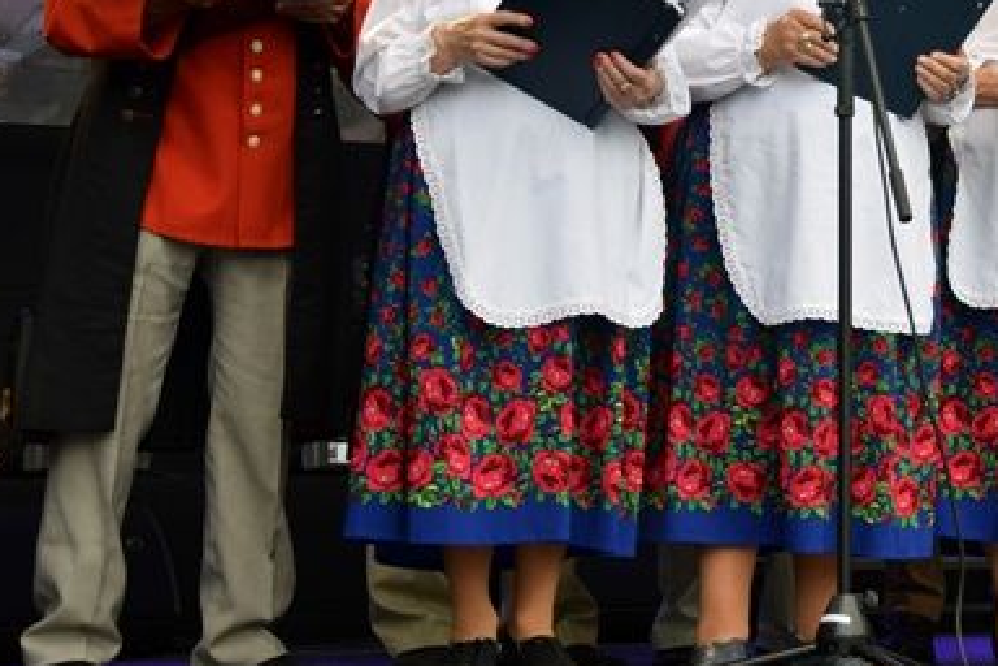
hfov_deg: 16.1
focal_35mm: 123
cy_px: -18
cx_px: 1115
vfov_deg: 11.0
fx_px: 3414
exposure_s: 1/100
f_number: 4.5
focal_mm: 35
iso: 100
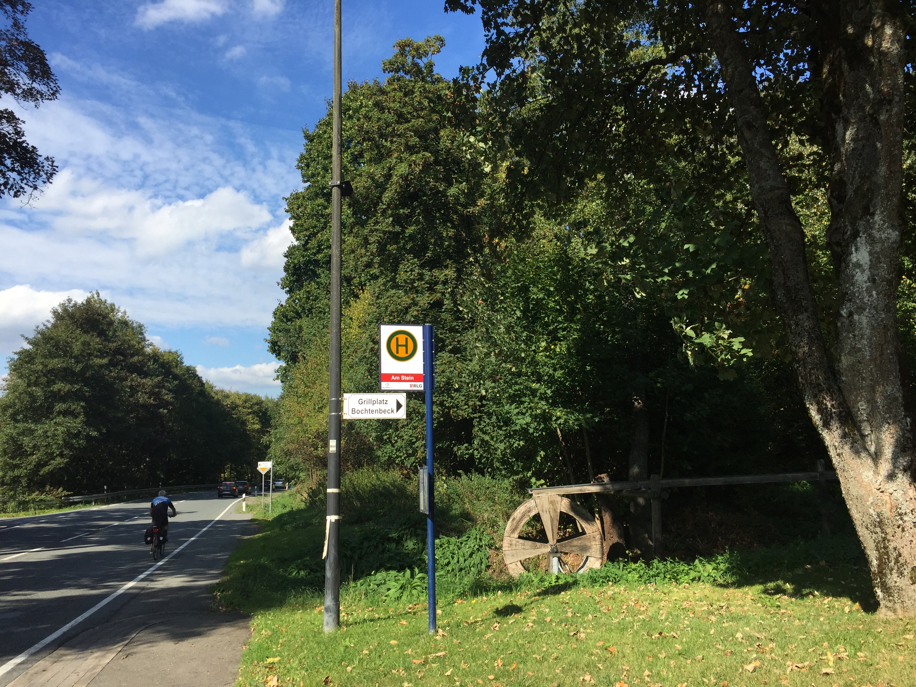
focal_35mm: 29
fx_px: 767
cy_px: 344
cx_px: 458
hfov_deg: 61.7
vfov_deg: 48.2
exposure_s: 1/1464
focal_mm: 4.15
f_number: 2.2
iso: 32
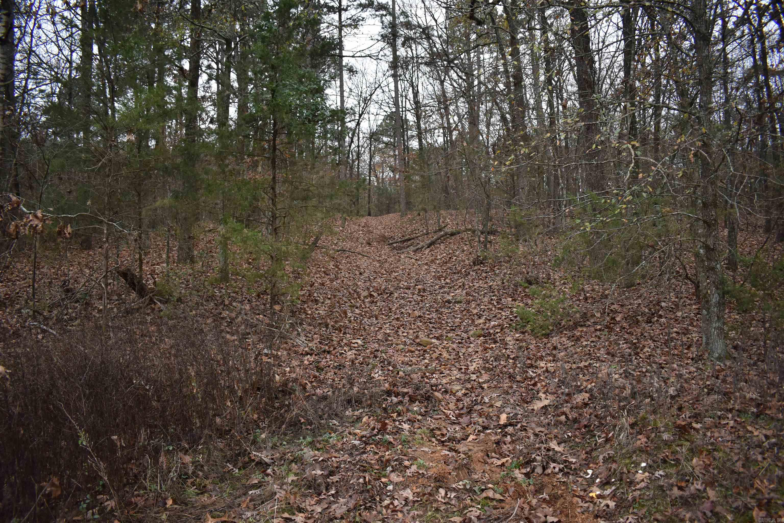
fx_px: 588
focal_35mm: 27
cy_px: 262
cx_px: 392
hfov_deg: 67.4
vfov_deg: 47.9
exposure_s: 1/200
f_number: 3.5
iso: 800
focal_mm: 18
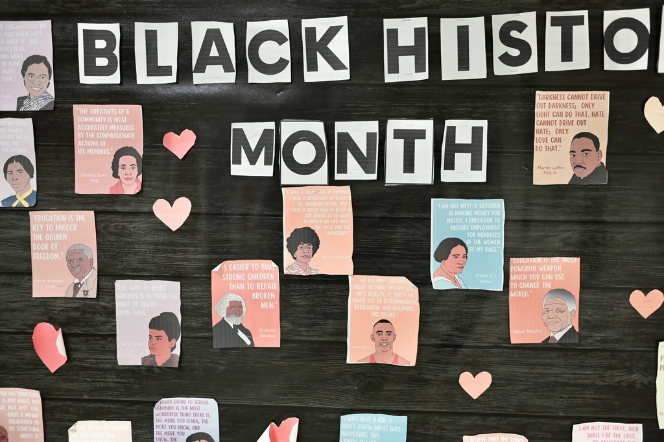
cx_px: 332
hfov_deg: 48.5
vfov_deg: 33.3
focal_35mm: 40
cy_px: 221
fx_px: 737
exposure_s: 1/250
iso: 2000
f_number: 2.8
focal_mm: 40
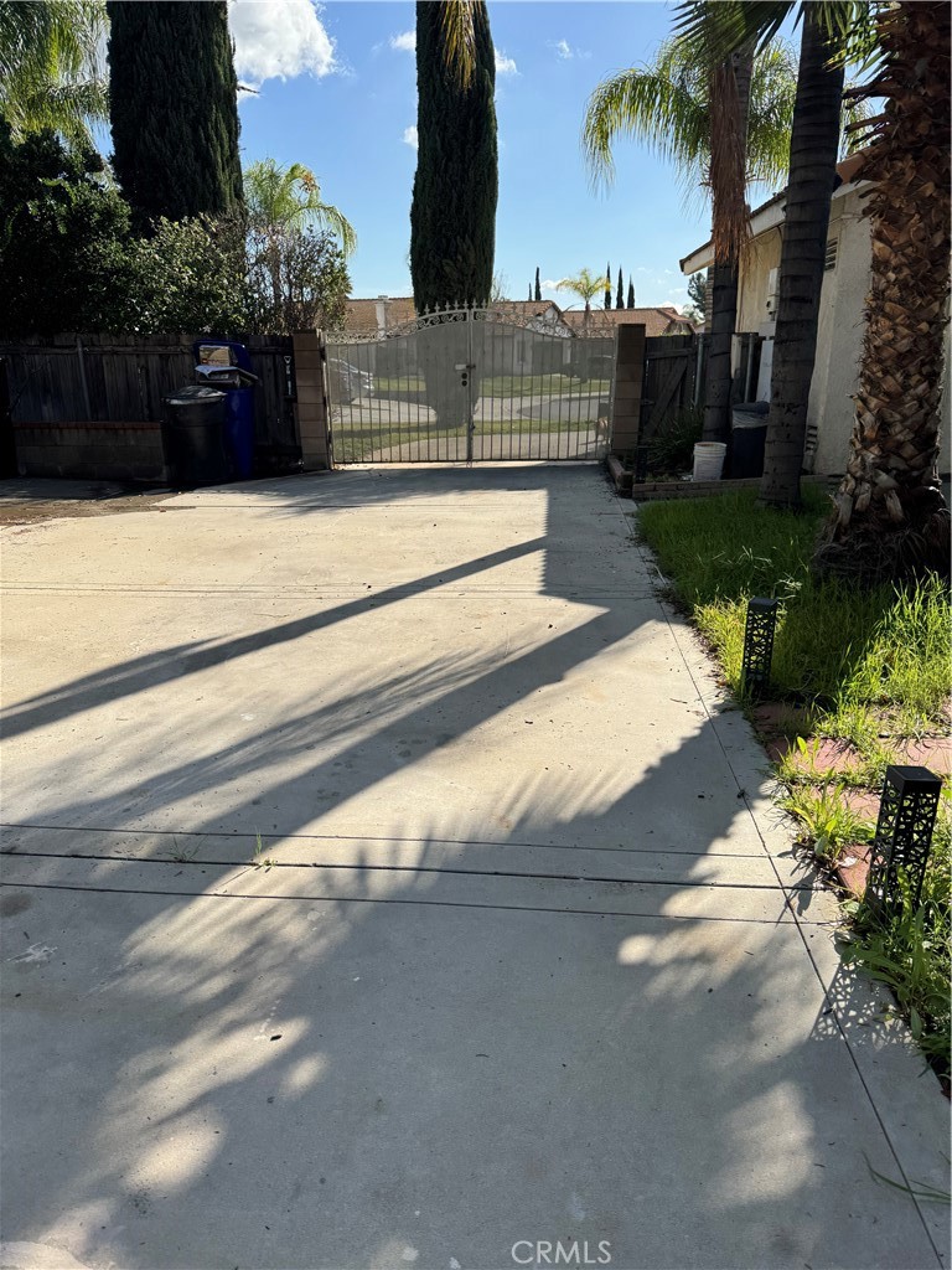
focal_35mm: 24
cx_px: 476
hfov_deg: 56.8
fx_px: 880
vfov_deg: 71.6
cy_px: 635
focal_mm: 6.76
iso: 80
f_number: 1.78
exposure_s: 1/3802
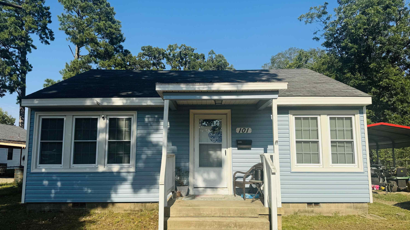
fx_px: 294
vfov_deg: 42.9
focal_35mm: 27
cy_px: 118
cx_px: 200
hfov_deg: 69.9
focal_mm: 6.76
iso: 80
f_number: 1.78
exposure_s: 1/5348
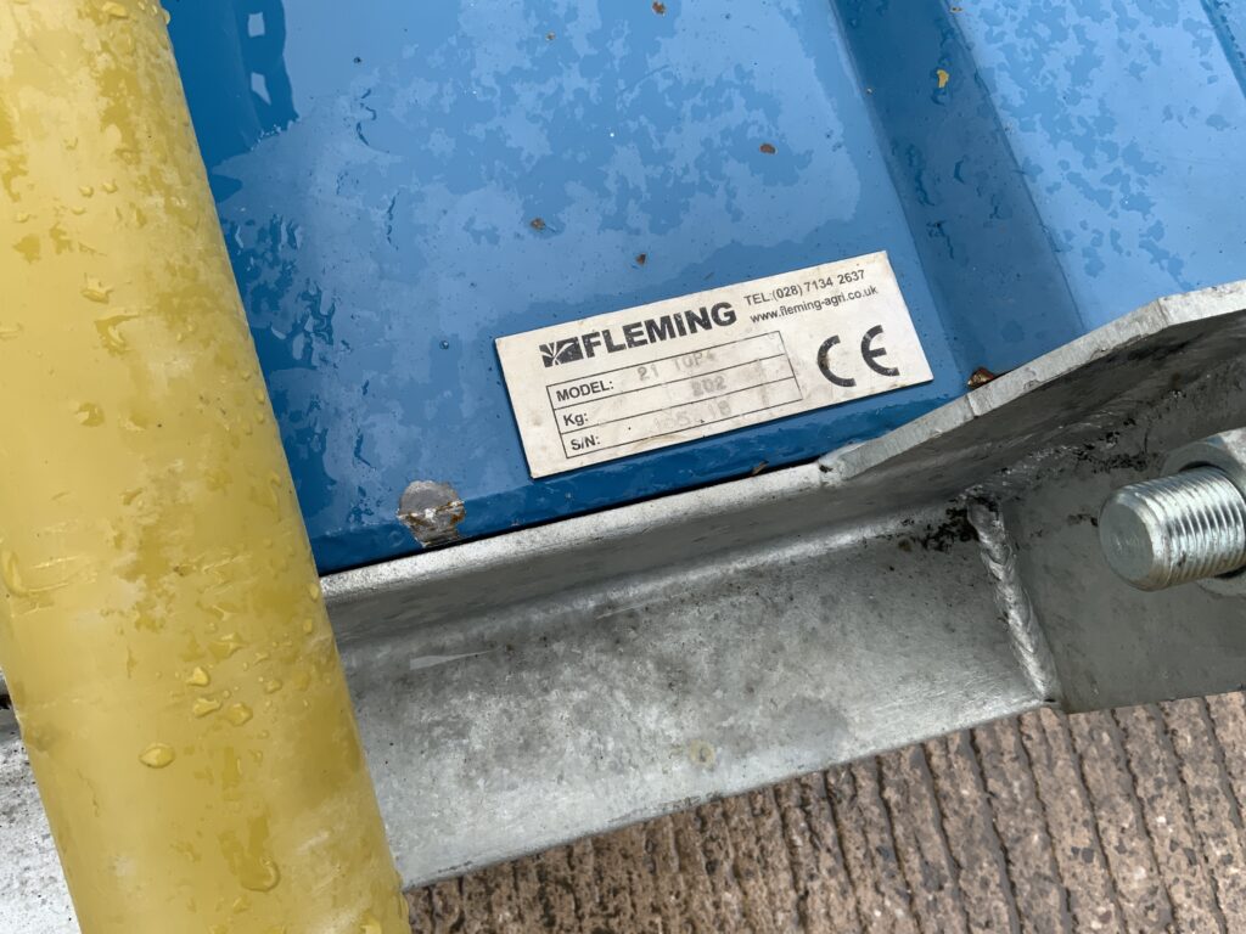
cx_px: 623
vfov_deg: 48.2
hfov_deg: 61.7
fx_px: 1044
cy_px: 467
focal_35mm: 29
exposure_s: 1/283
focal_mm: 3
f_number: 1.8
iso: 16
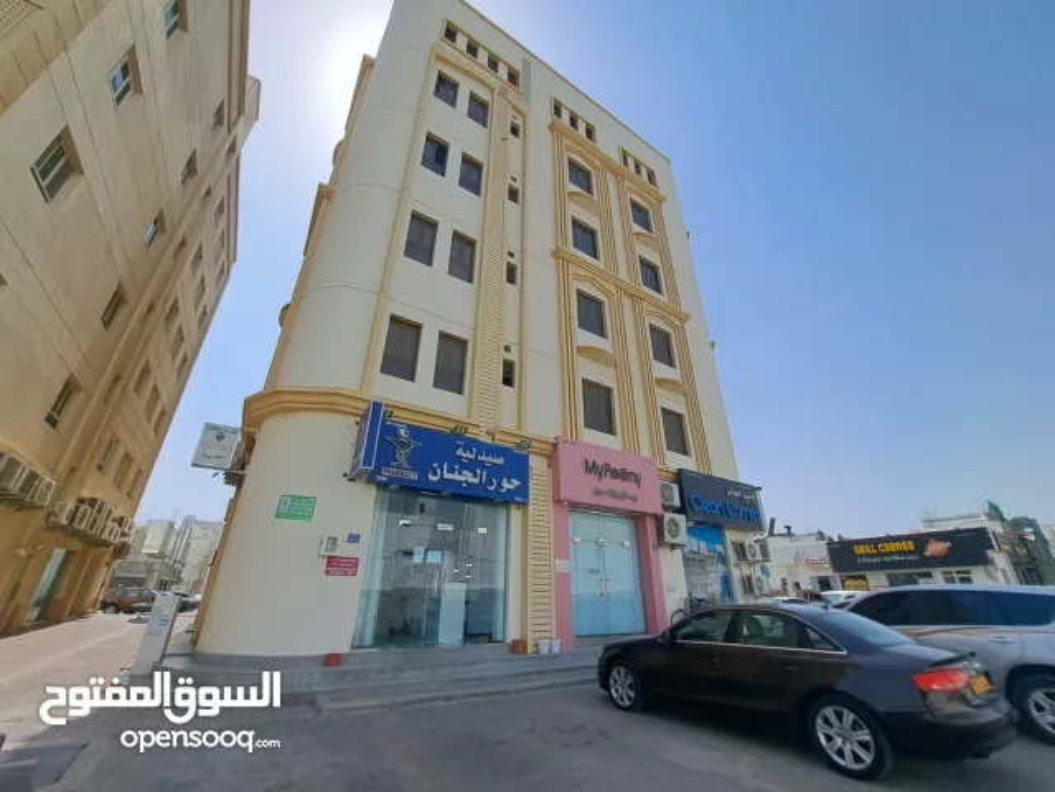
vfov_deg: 89.9
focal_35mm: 13
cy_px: 396
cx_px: 528
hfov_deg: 106.2
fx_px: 396
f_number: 2.2
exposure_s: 1/3236
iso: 50
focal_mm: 1.74
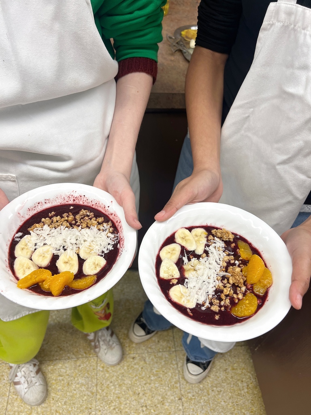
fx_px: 311
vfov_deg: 67.3
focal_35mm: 26
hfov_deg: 53.1
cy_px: 208
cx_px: 156
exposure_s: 1/120
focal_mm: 5.7
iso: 64
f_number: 1.5
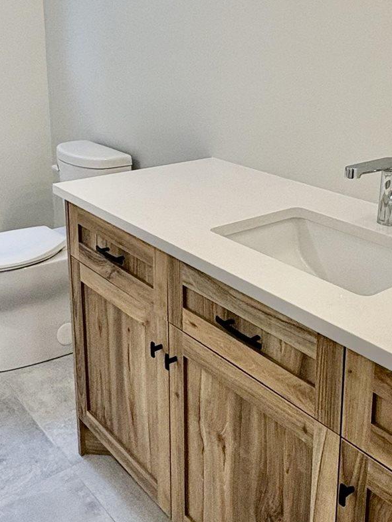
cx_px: 233
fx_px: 619
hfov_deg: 35.0
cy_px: 156
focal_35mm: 41
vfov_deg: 44.8
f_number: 2.2
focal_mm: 2.22
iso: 125
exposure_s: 1/120
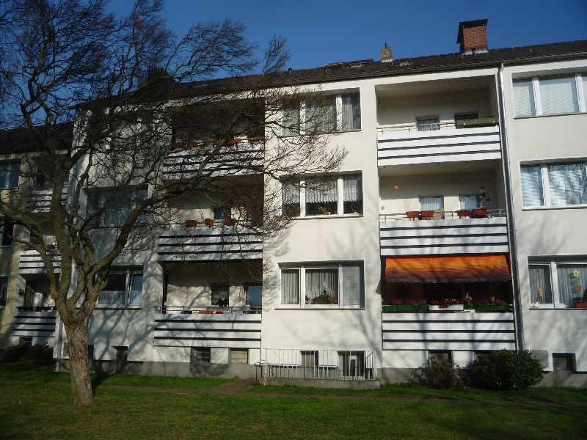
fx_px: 509
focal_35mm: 30
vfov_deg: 46.8
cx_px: 294
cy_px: 220
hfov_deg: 60.0
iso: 100
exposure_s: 1/500
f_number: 5.6
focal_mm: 5.2
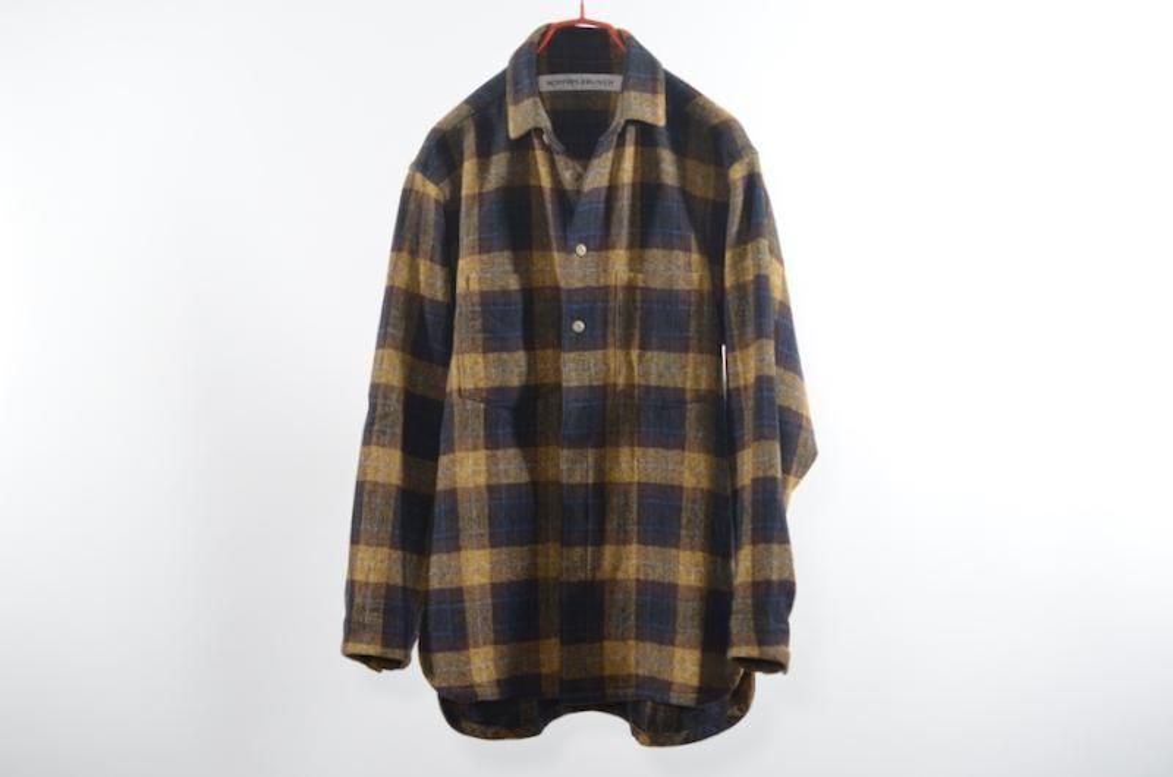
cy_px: 388
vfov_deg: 22.5
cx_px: 586
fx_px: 1951
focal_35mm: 60
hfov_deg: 33.5
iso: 800
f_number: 4
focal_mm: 40
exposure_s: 1/60
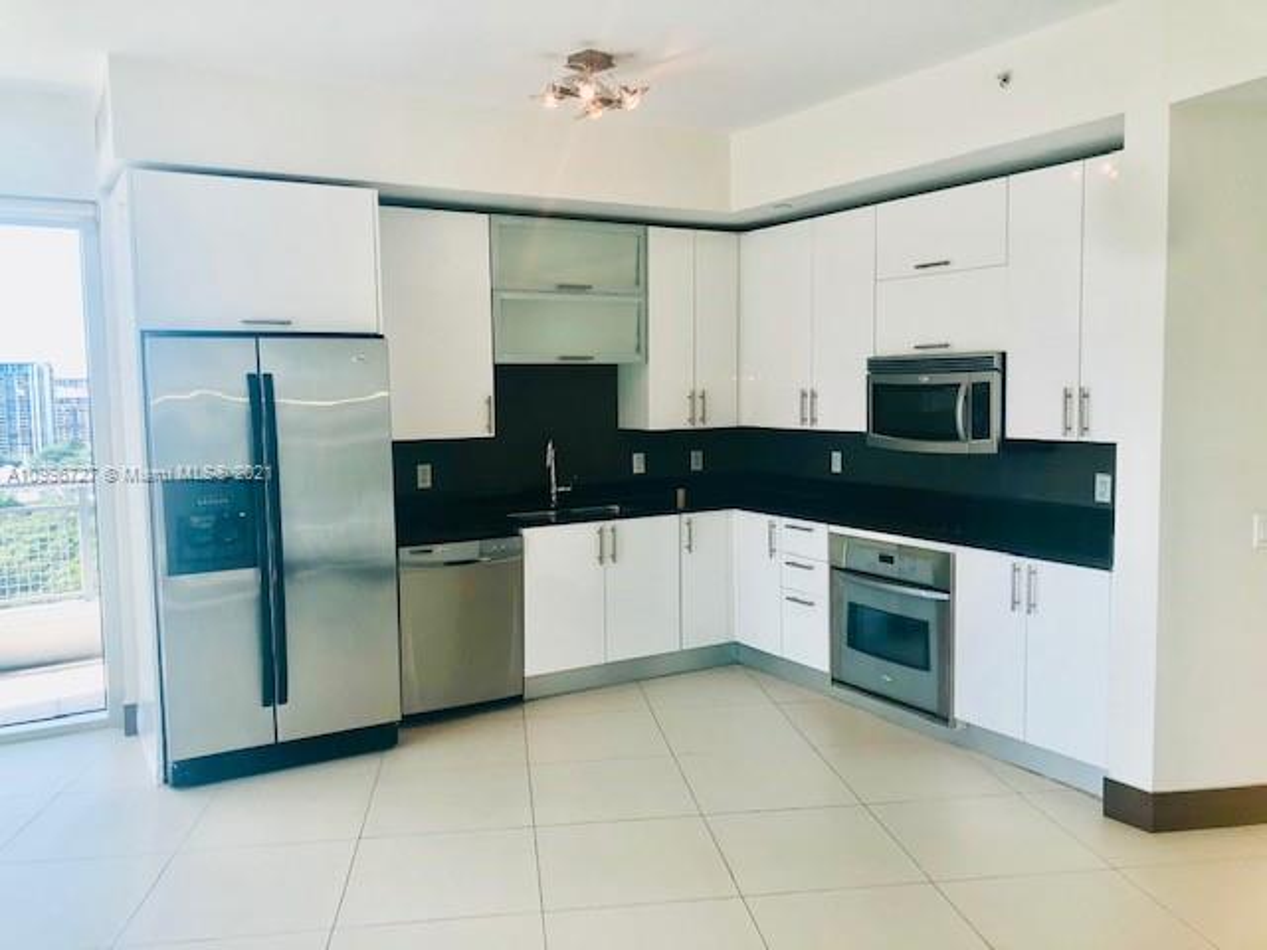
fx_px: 1025
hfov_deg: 63.4
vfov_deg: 49.7
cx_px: 634
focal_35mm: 28
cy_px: 475
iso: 20
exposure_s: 1/145
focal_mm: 3.99
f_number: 1.8
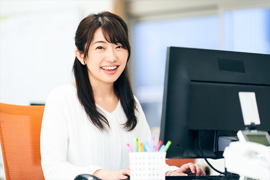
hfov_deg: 10.6
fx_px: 1455
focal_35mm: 194
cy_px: 90
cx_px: 135
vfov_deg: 7.1
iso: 400
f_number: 3.2
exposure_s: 1/160
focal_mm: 194
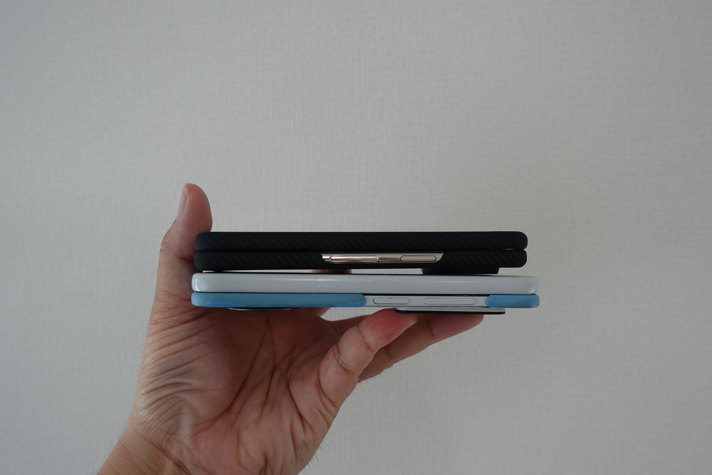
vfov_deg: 41.1
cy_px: 238
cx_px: 356
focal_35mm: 32
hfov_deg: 58.7
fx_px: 633
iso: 500
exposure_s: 1/250
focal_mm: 12.27
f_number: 2.8
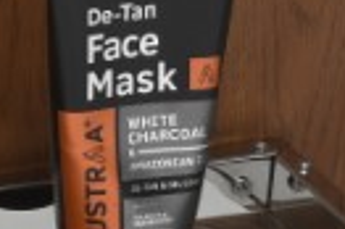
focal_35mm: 581
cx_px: -266
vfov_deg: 2.4
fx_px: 5561
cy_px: 195
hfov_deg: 3.5
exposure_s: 1/30
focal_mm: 85
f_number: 14
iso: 80
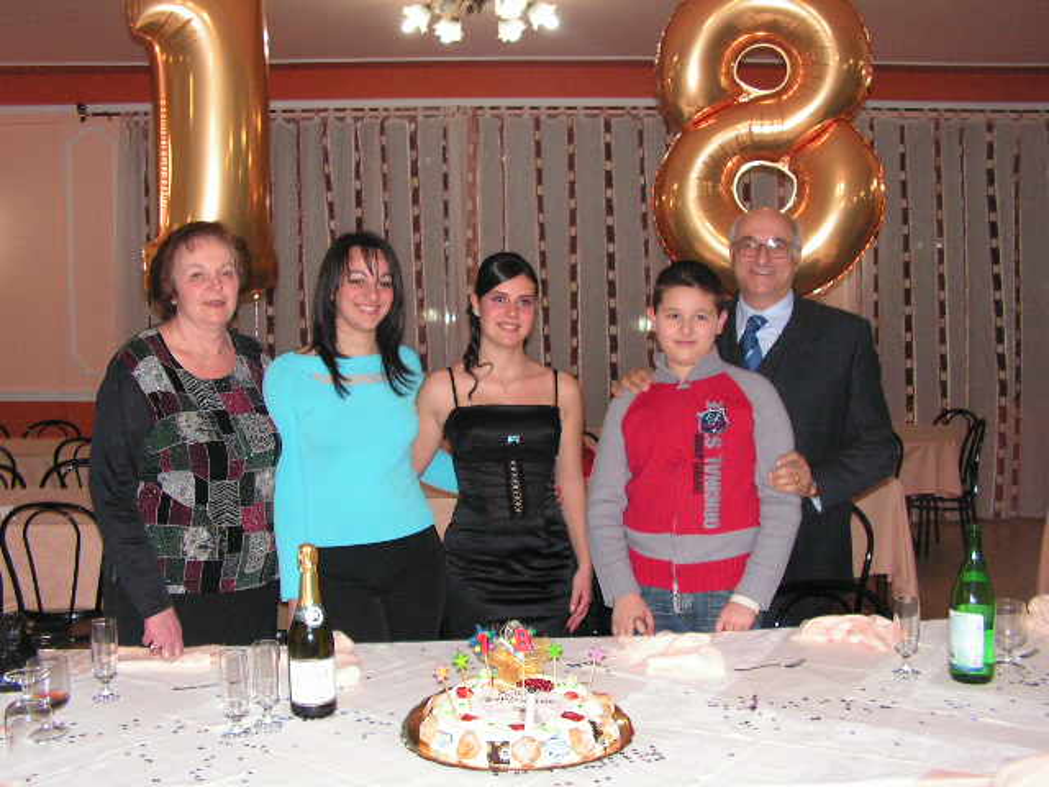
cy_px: 394
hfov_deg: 49.0
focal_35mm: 38
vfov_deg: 37.7
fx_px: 1152
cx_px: 524
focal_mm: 6.4
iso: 200
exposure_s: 1/40
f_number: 3.2
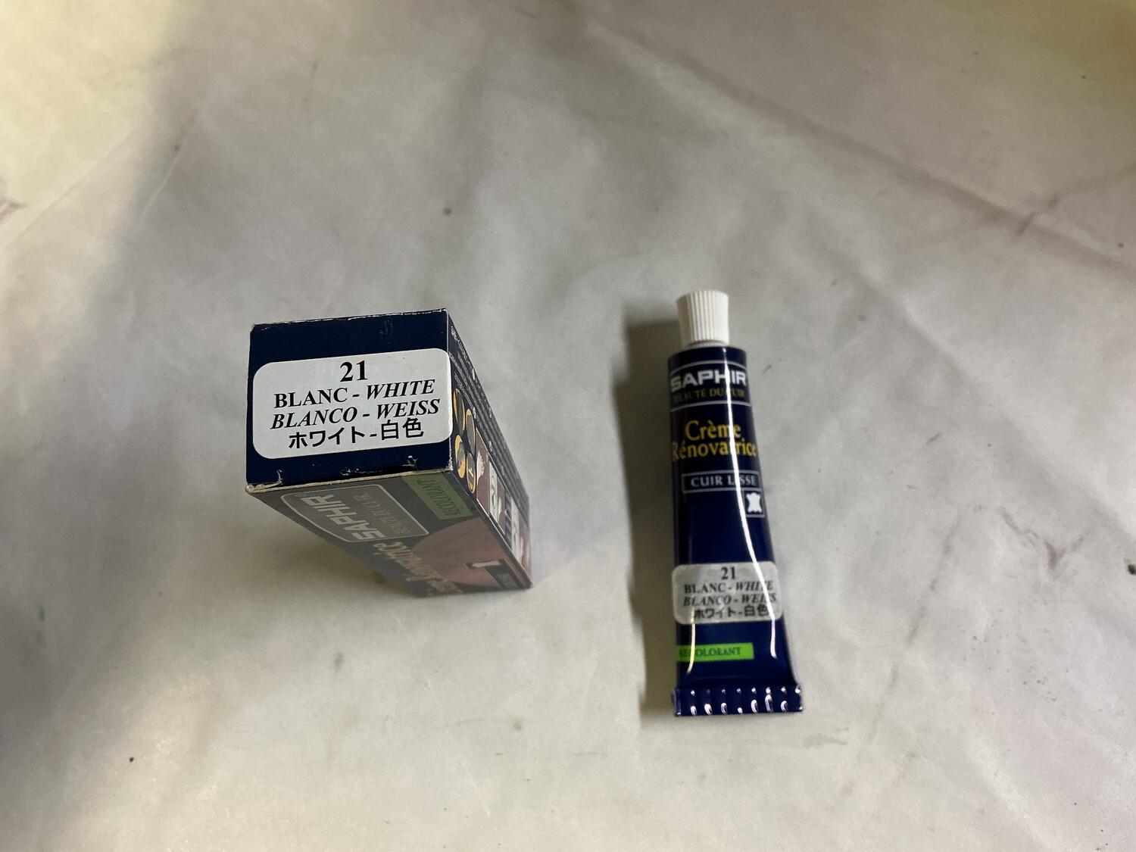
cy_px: 426
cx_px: 568
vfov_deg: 48.2
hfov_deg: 61.7
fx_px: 952
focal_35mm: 29
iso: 125
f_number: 1.8
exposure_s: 1/50
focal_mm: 3
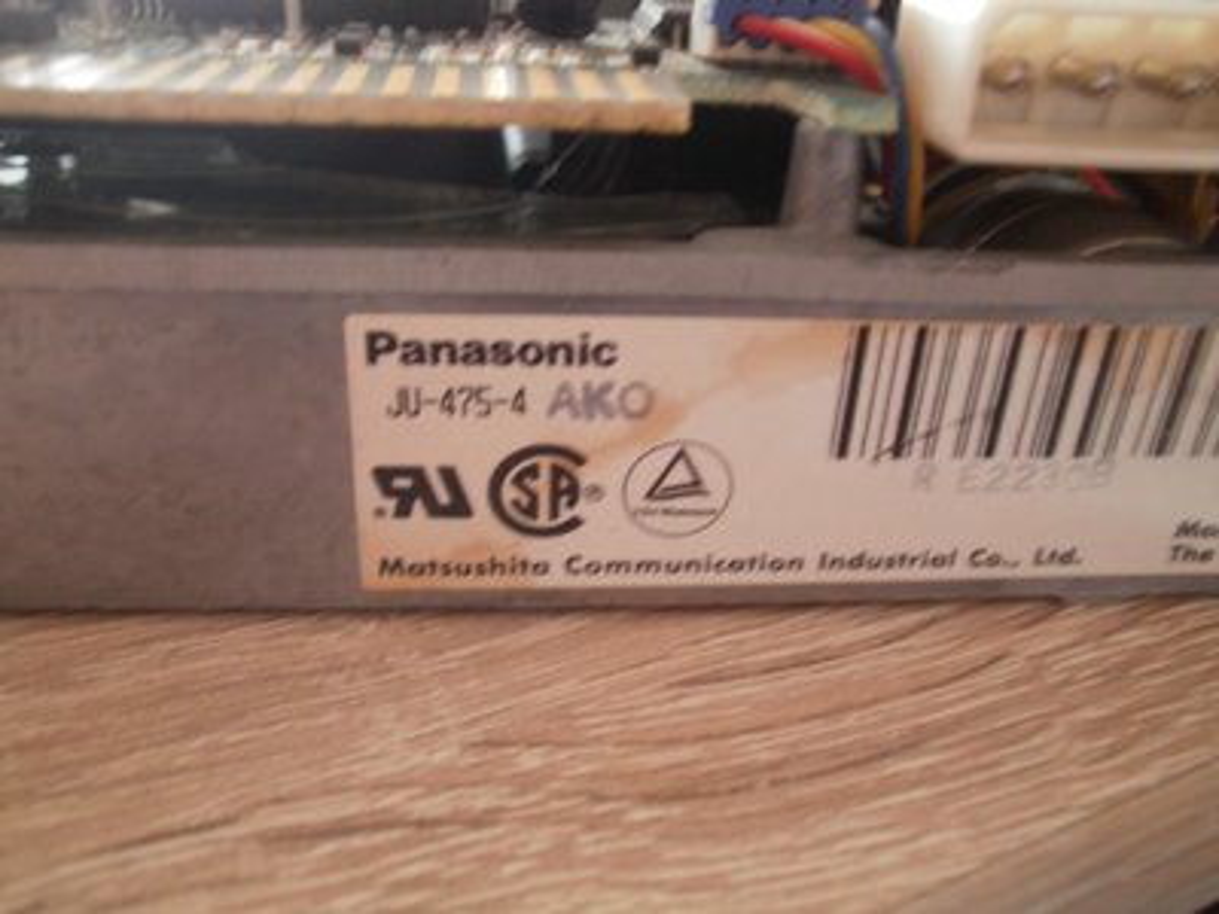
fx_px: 1092
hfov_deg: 58.4
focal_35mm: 31
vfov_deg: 45.4
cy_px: 457
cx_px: 610
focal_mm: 5.45
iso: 320
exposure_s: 1/2
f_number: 2.9
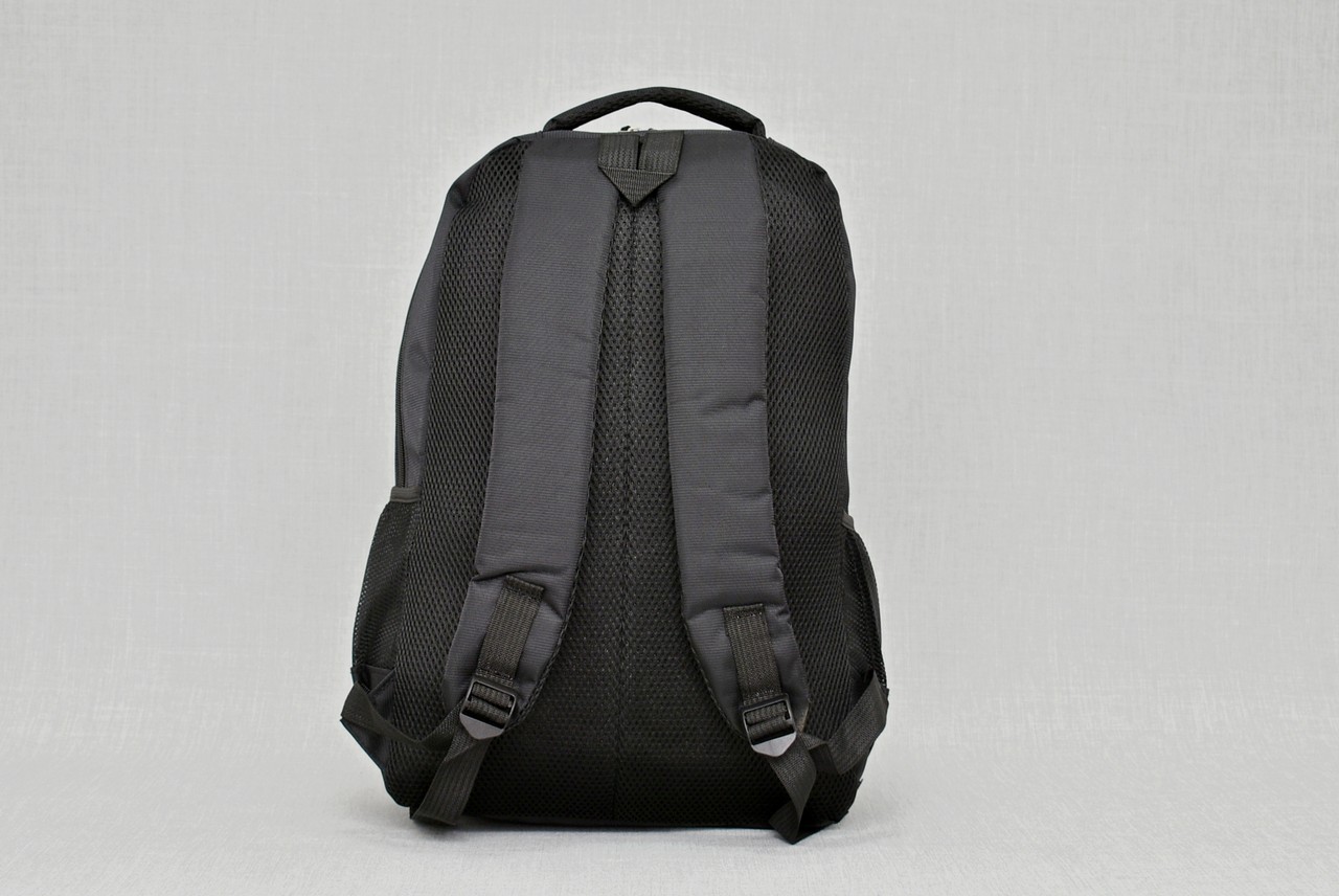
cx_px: 670
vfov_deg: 20.2
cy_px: 448
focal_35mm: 68
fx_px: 2513
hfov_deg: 29.8
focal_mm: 45
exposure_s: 1/60
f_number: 5.6
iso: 100
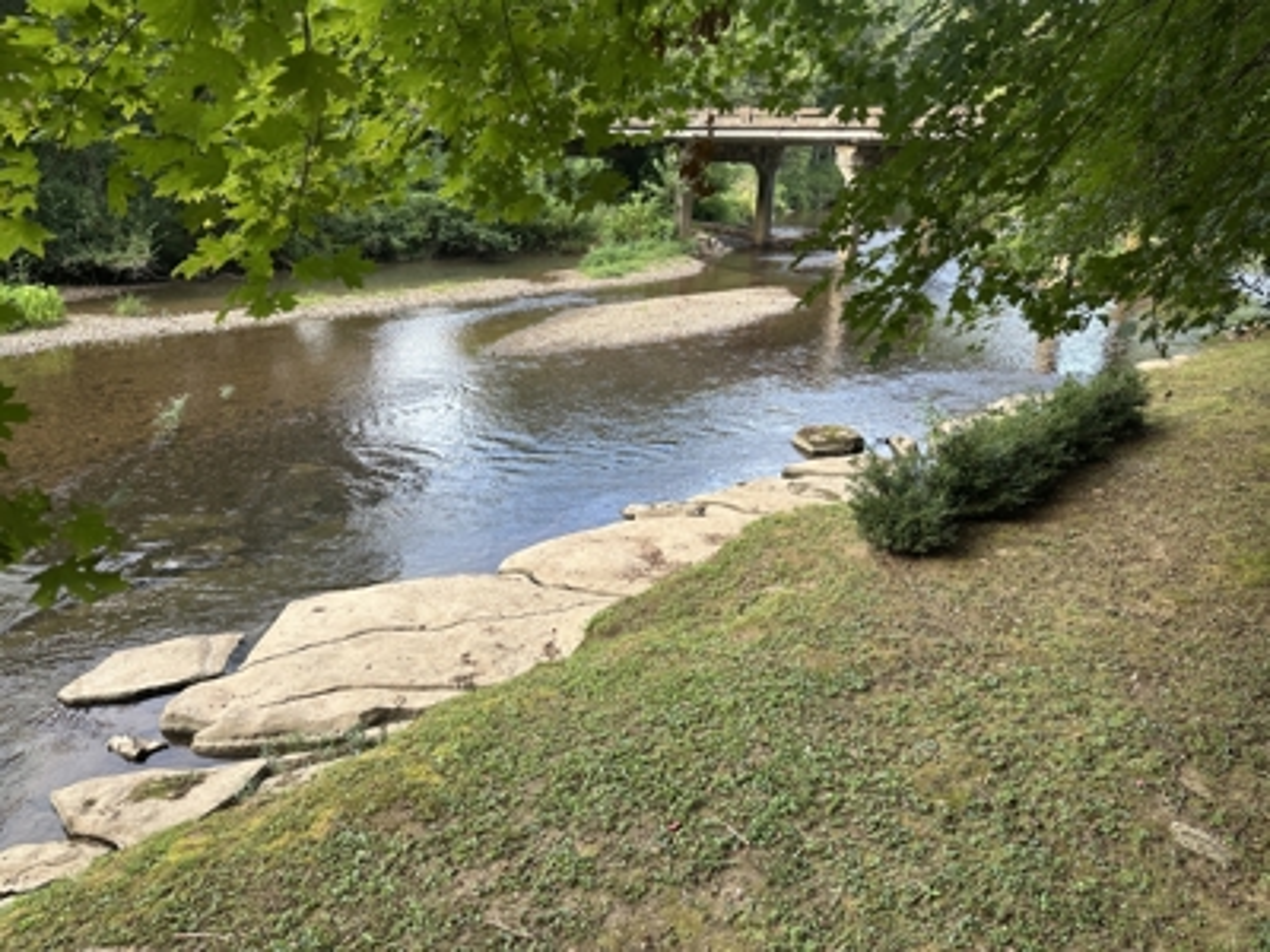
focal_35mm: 24
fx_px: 881
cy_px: 476
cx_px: 635
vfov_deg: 56.8
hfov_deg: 71.6
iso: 64
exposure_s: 1/175
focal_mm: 6.86
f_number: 1.78
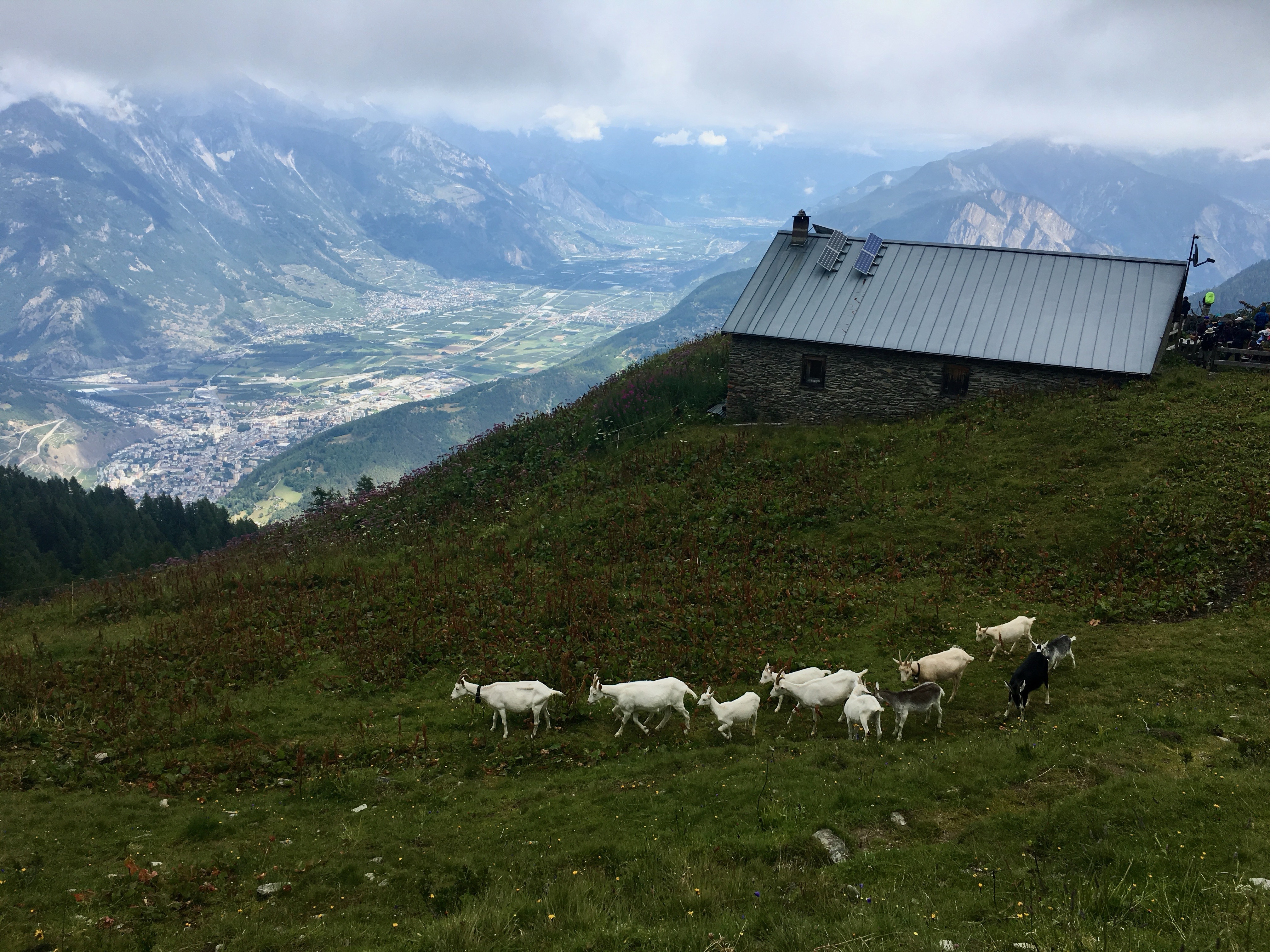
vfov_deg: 48.2
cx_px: 635
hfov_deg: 61.7
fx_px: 1064
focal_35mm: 29
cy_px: 476
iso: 25
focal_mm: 4.15
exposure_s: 1/884
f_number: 2.2
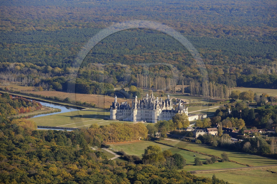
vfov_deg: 6.9
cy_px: 92
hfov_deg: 10.3
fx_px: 1538
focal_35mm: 200
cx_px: 138
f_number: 6.3
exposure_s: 1/1000
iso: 400
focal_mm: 200
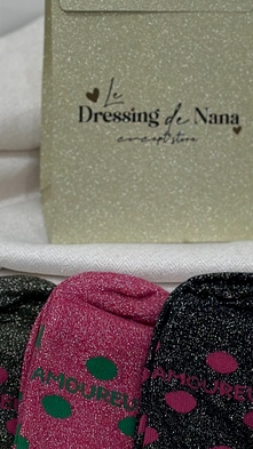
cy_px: 171
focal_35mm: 134
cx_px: 218
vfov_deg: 16.0
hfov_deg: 9.0
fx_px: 1598
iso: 80
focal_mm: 6.86
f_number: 1.78
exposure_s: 1/308
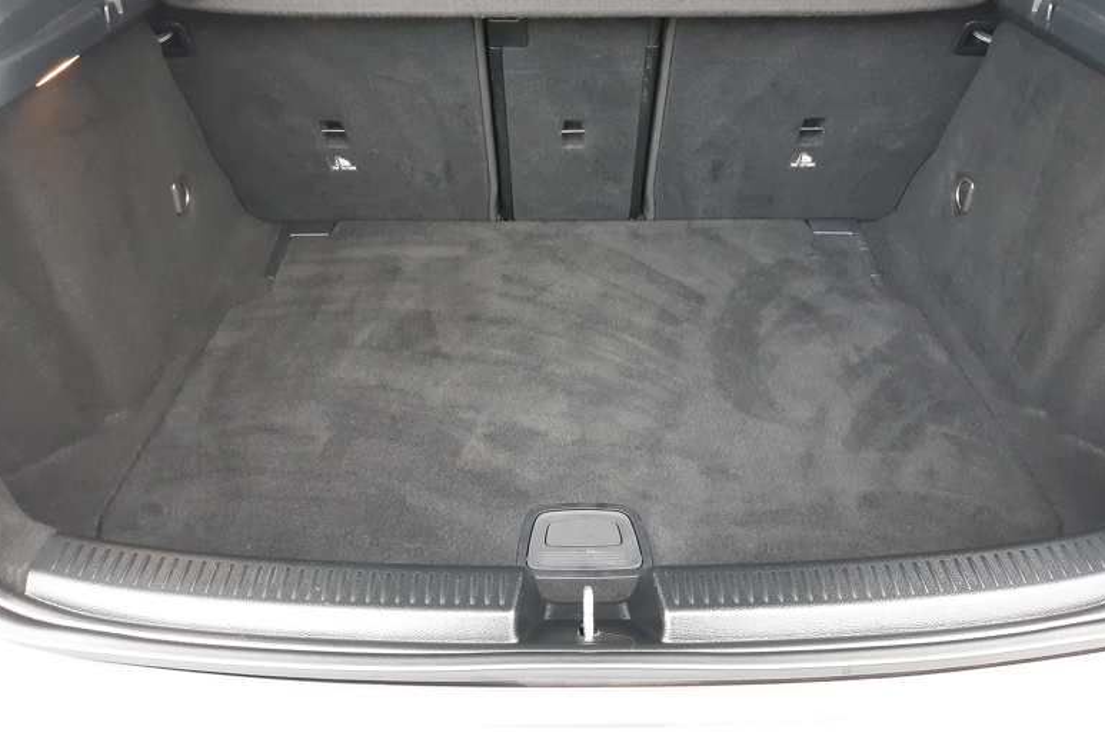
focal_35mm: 28
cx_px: 562
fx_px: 859
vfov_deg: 46.3
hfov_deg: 65.5
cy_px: 326
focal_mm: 3.92
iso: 320
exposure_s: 1/50
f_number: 1.7
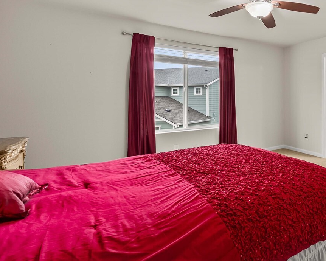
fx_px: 232
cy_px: 101
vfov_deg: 58.2
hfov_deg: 59.0
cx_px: 298
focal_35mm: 24
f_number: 7.1
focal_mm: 13
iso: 1000
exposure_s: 1/3
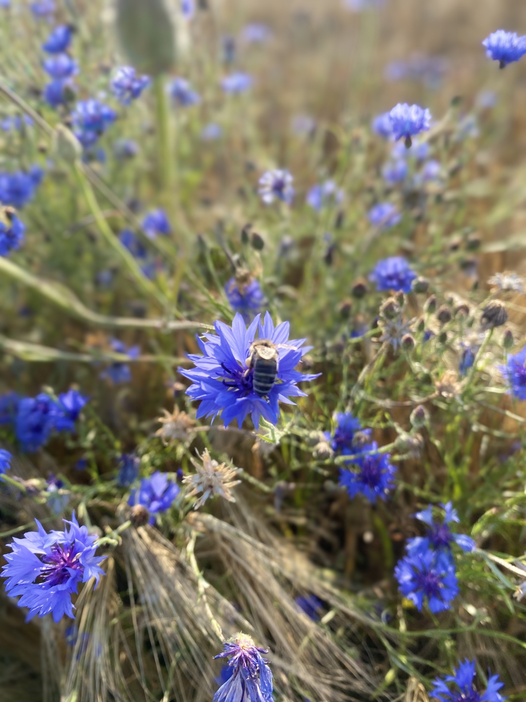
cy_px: 351
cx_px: 263
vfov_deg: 67.3
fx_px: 527
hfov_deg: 53.1
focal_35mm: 26
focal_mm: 4.25
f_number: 1.8
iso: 32
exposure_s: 1/772
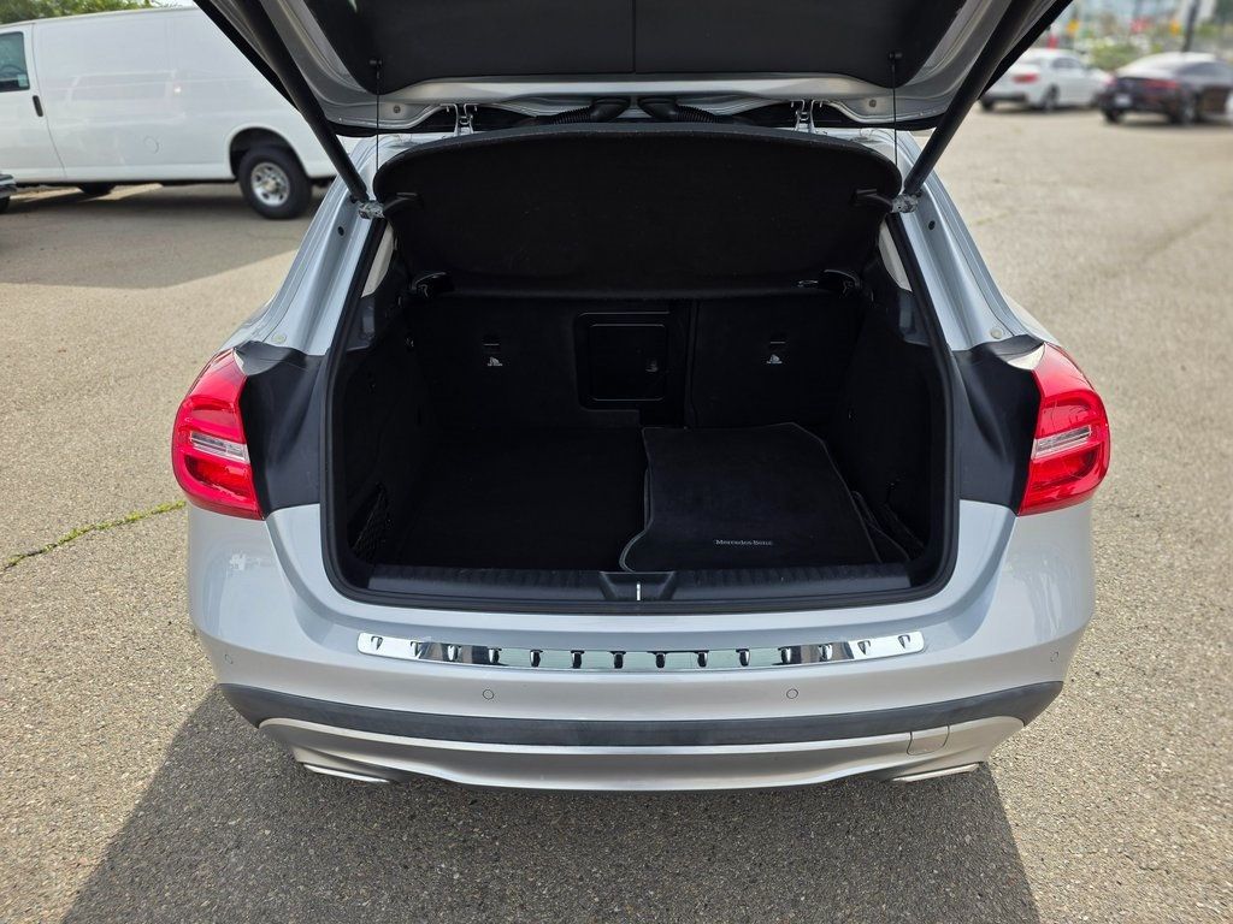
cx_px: 616
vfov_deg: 58.9
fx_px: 819
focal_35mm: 23
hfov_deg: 73.9
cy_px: 462
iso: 80
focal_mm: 6.3
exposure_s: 1/1395
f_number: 1.7
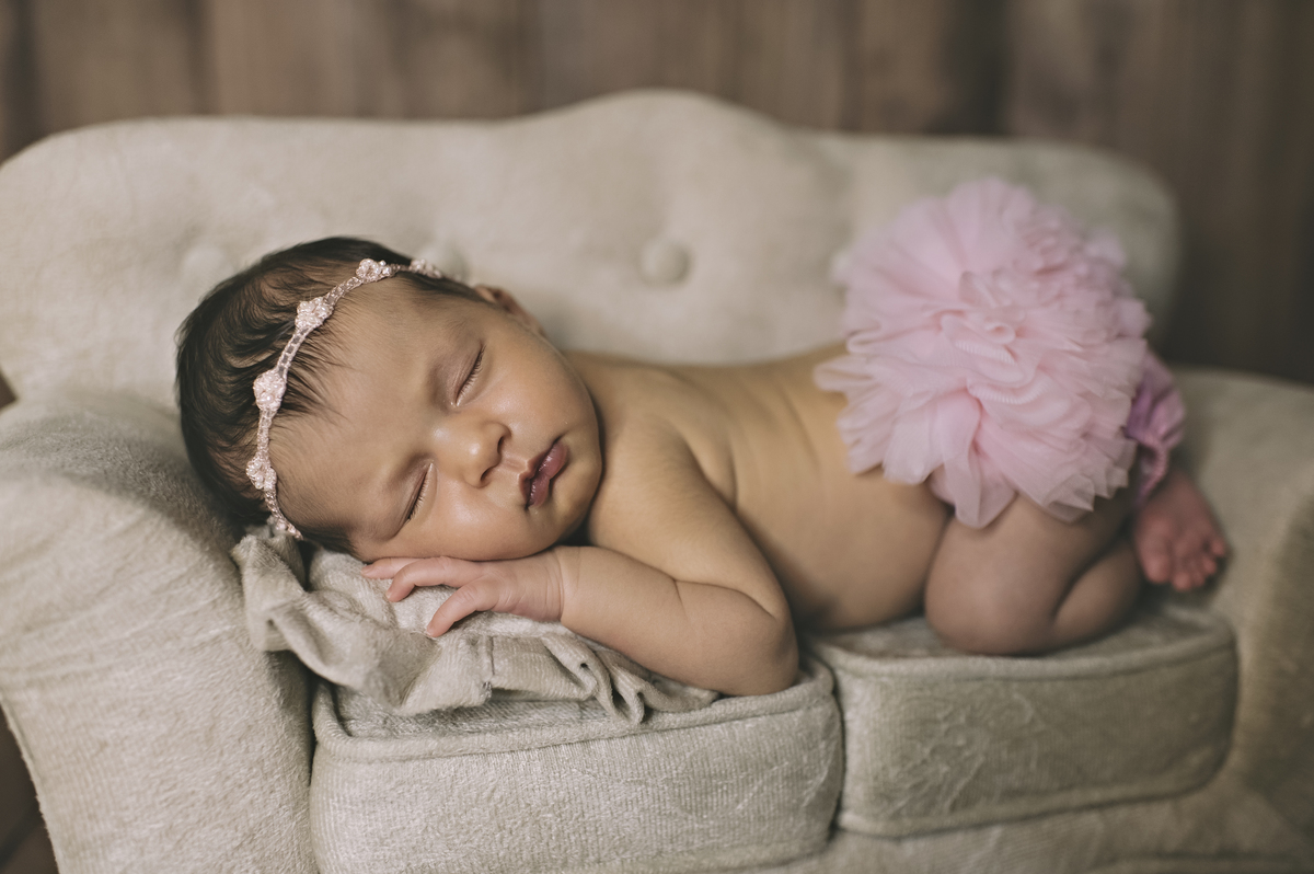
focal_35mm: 35
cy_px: 437
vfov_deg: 37.8
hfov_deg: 54.5
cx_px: 657
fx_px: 1276
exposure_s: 1/125
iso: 320
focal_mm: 35
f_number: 2.2
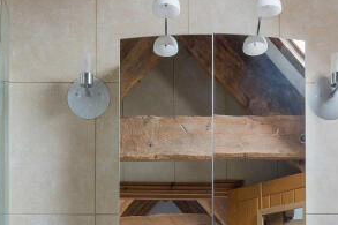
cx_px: 179
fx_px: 525
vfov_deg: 21.0
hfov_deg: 35.6
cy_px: 325
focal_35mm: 56
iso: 640
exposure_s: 1/15
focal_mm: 16
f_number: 8
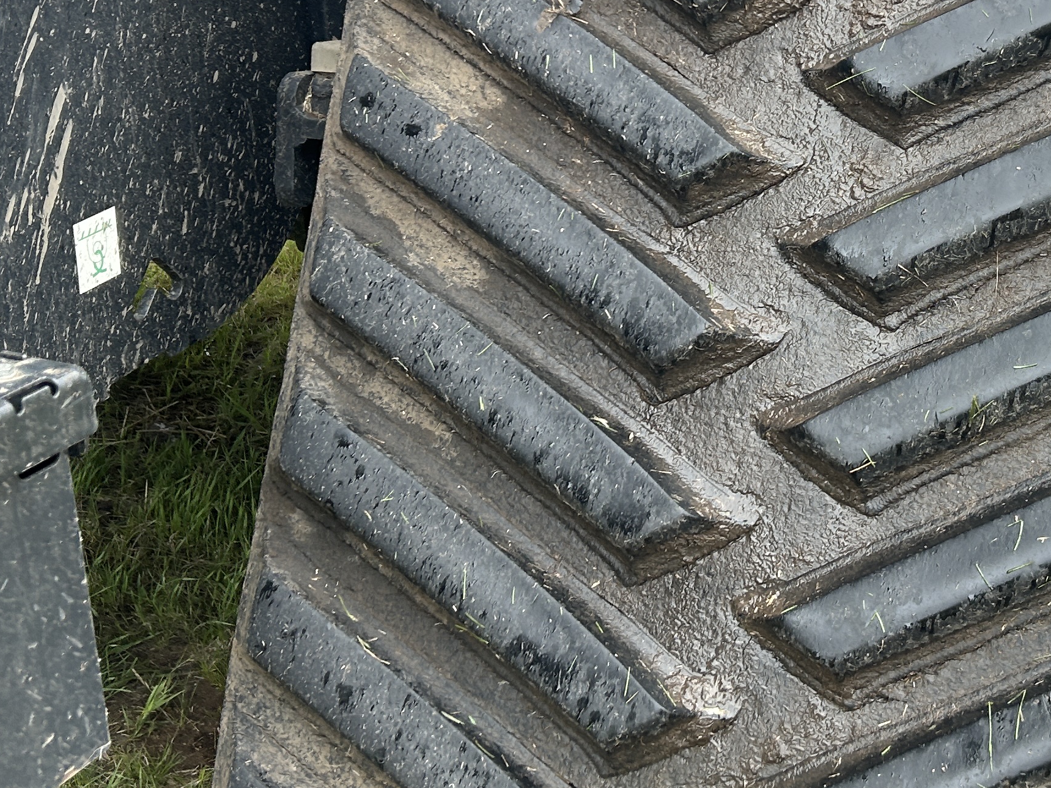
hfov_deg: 30.6
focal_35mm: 61
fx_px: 1852
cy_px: 185
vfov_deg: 23.7
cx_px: 893
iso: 32
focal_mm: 5.7
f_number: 1.5
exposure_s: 1/139
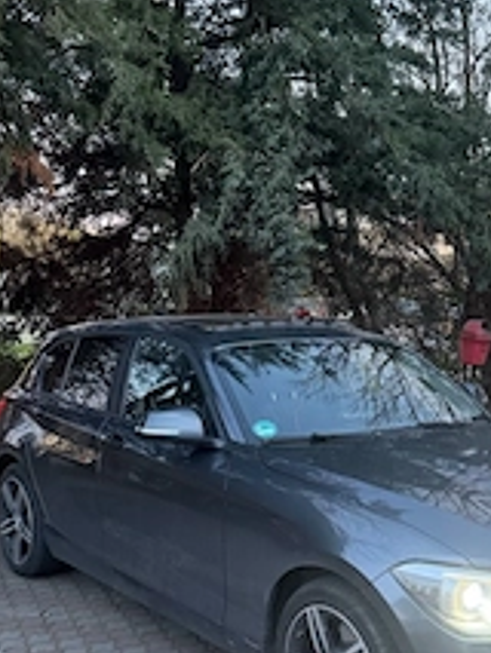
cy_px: 414
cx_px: 387
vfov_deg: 41.7
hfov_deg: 31.5
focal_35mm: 45
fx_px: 850
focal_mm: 6.76
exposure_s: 1/50
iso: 640
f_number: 1.78
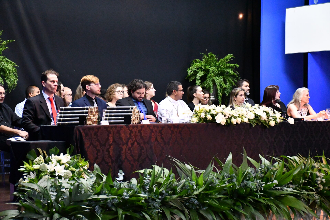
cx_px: 165
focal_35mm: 84
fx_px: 770
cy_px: 110
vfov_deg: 16.3
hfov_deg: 24.2
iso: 12800
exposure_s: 1/80
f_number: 4.8
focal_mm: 56
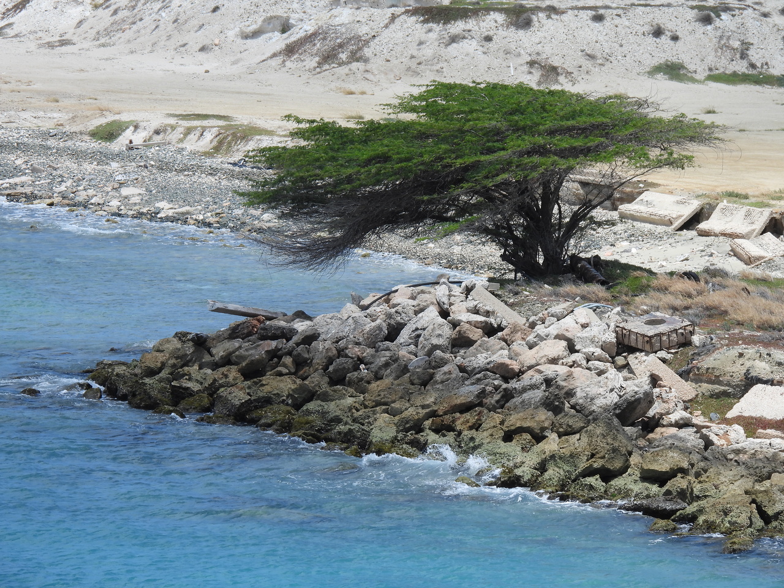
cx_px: 392
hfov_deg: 5.0
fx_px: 9059
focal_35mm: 400
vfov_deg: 3.7
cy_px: 294
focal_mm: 71.4
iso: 100
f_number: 5
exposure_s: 1/800
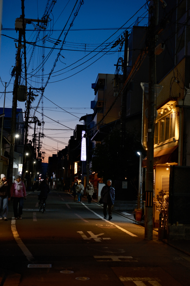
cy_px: 143
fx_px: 435
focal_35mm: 55
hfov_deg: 24.6
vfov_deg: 36.2
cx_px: 95
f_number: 2.8
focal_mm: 36.8
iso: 800
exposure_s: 1/60
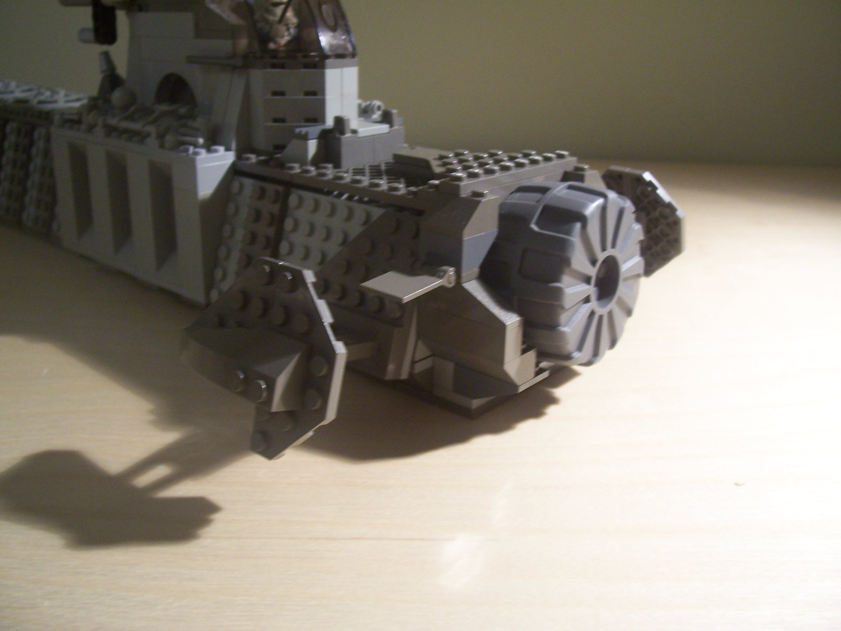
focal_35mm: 34
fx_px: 826
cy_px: 316
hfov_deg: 54.0
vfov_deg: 41.8
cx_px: 420
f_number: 2.7
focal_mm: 5.6
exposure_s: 1/10
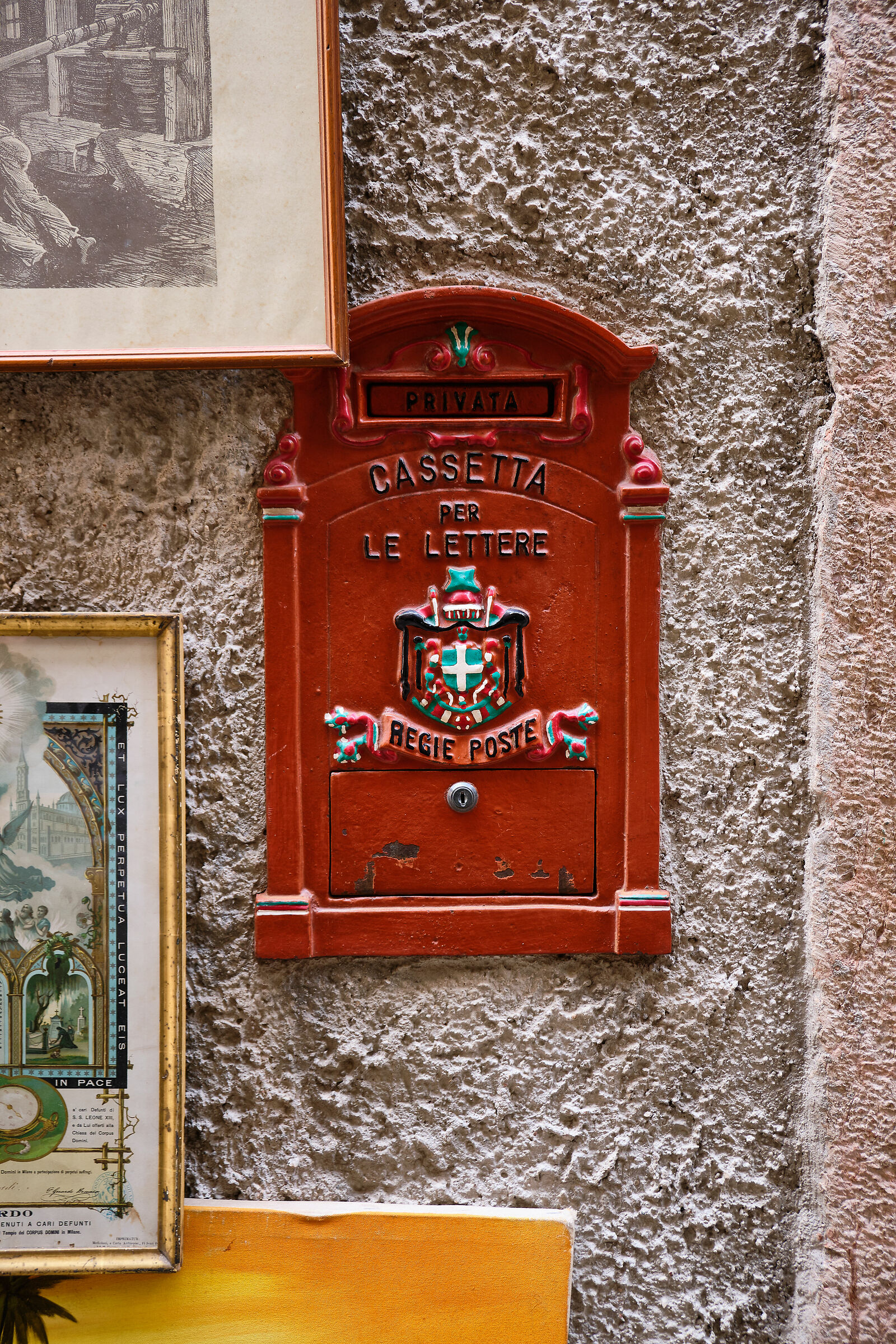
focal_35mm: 43
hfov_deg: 31.2
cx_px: 448
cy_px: 672
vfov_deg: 45.4
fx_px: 1605
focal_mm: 28.9
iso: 200
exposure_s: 1/30
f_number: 3.2
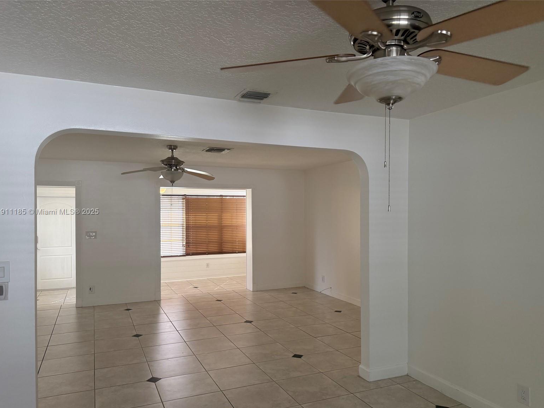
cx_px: 269
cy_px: 212
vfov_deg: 54.9
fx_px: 393
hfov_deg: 69.4
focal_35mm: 25
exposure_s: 1/132
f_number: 1.78
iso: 200
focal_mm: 6.76
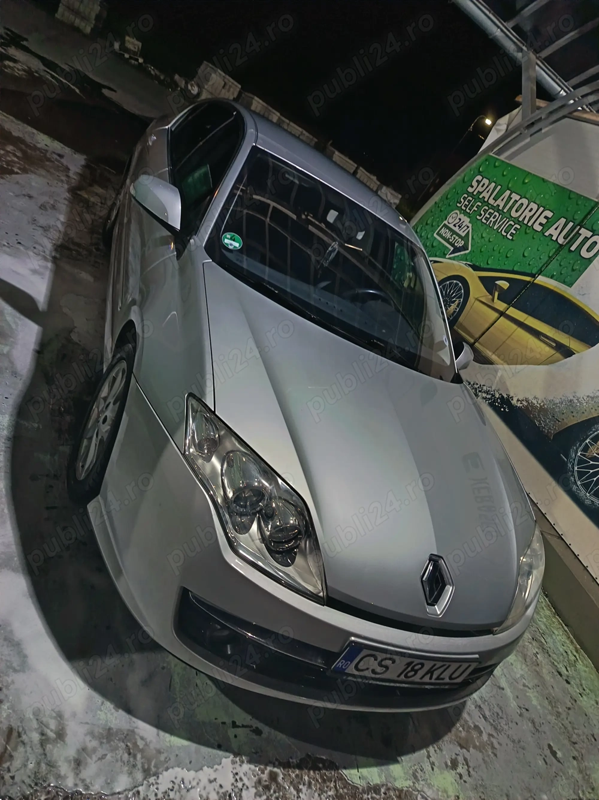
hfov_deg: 56.8
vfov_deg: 71.6
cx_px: 300
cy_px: 400
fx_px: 554
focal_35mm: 24
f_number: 1.75
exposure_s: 1/25
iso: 3089
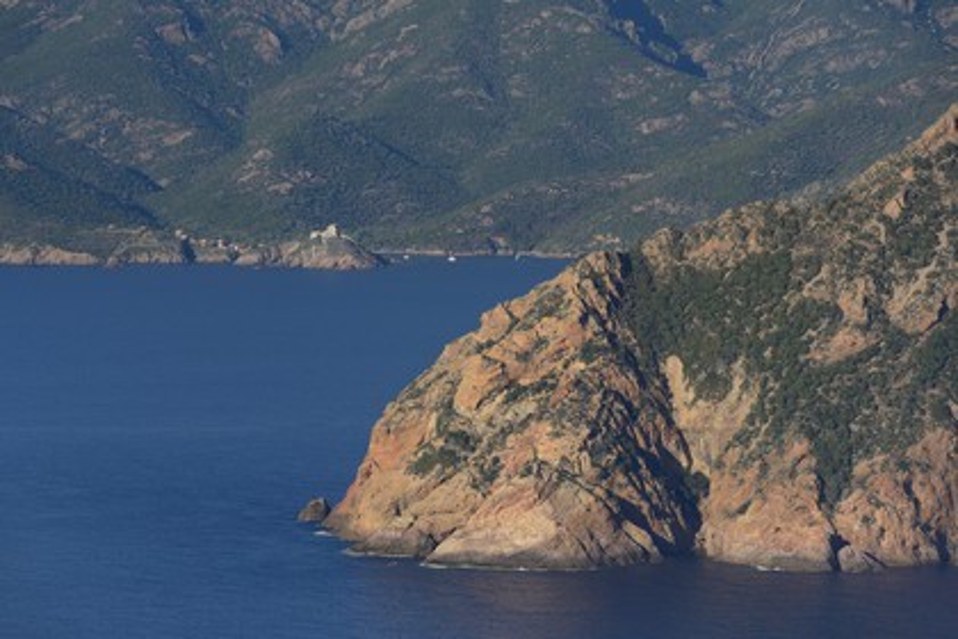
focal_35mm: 200
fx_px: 5322
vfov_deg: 6.9
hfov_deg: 10.3
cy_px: 320
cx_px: 479
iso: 400
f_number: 10
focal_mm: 200
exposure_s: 1/1000
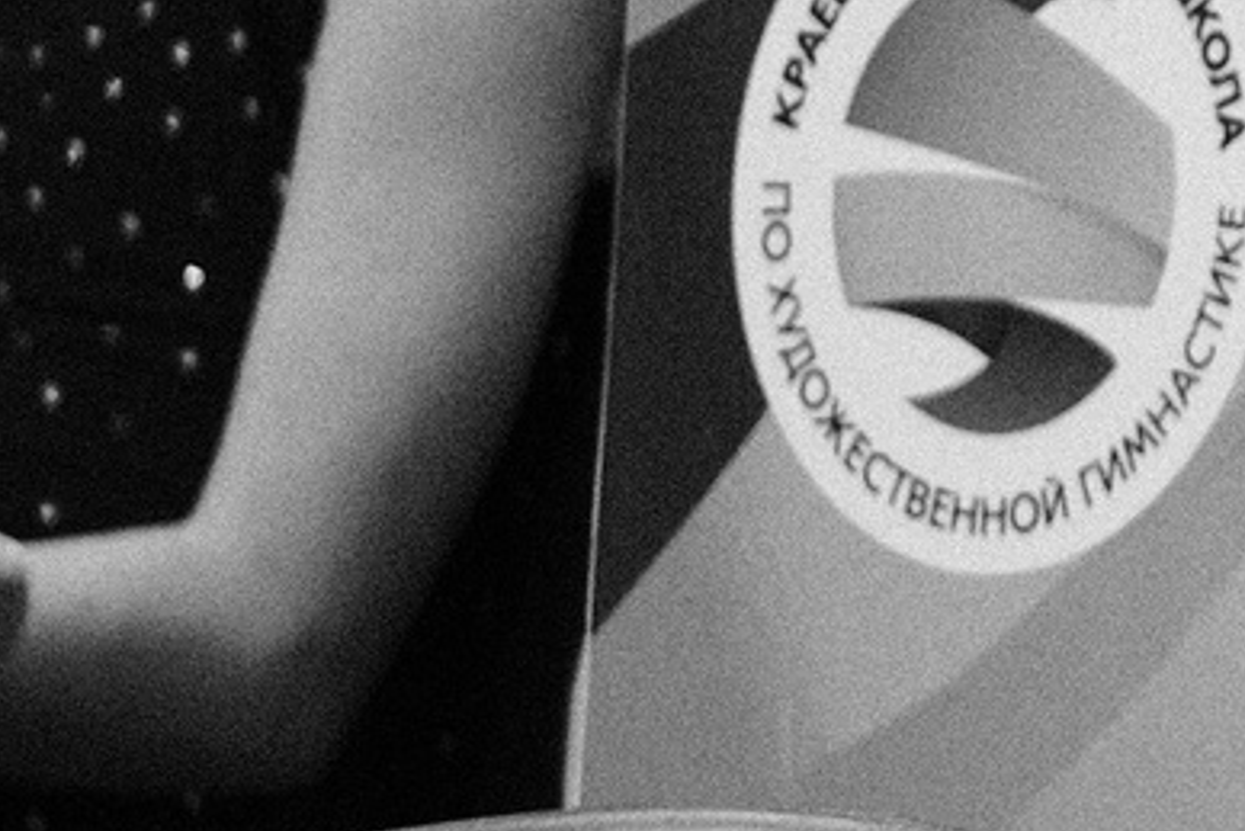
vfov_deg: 1.0
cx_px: 2233
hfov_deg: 1.5
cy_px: -165
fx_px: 47913
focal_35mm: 1385
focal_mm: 140
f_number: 2.8
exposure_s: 1/250
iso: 3200
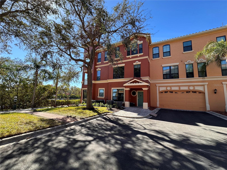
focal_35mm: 14
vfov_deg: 85.7
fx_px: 92
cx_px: 114
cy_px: 85
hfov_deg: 102.1
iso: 40
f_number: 2.2
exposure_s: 1/445
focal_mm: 2.22
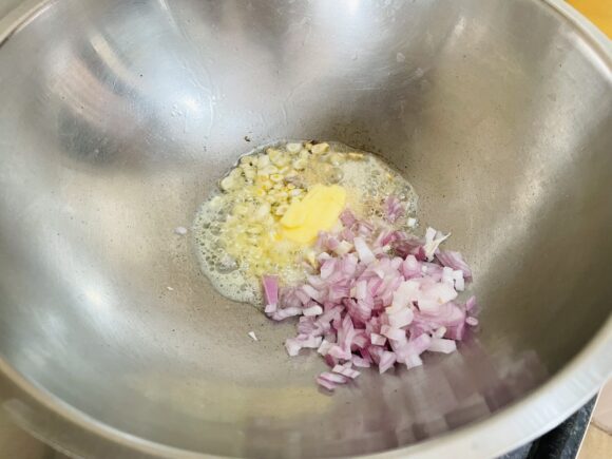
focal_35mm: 26
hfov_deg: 67.3
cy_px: 230
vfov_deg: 53.1
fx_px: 460
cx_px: 306
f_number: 1.6
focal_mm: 4.2
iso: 125
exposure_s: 1/50
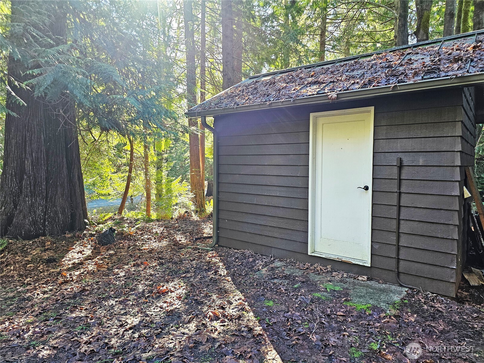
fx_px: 322
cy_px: 182
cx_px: 242
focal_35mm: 23
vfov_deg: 58.9
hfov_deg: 73.9
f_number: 1.7
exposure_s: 1/120
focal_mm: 6.3
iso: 160
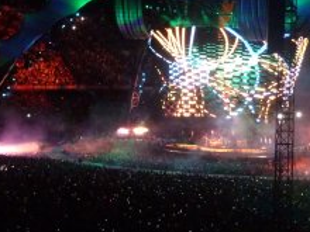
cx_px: 234
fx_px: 752
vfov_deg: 17.4
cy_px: 52
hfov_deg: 23.0
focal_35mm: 84
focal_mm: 4.7
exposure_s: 1/8
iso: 400
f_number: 3.4
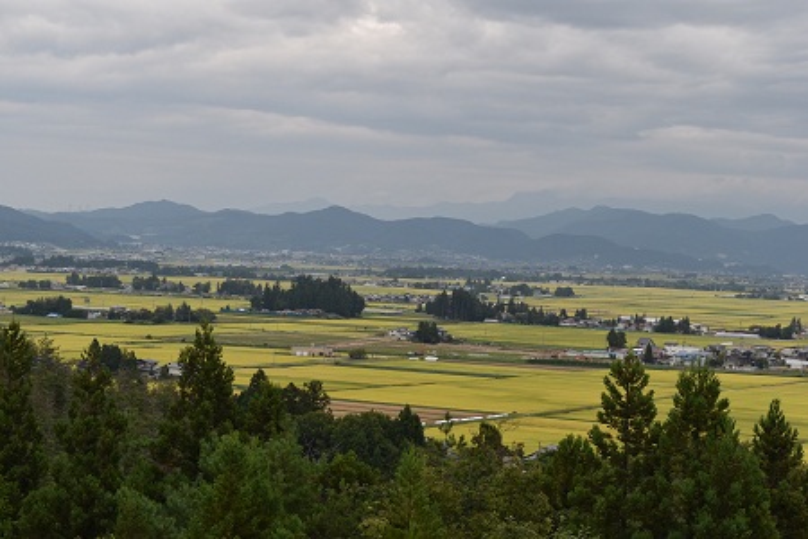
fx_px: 1852
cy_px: 270
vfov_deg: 16.6
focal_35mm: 82
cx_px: 404
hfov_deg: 24.6
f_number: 8
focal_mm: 55
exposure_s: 1/250
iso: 320
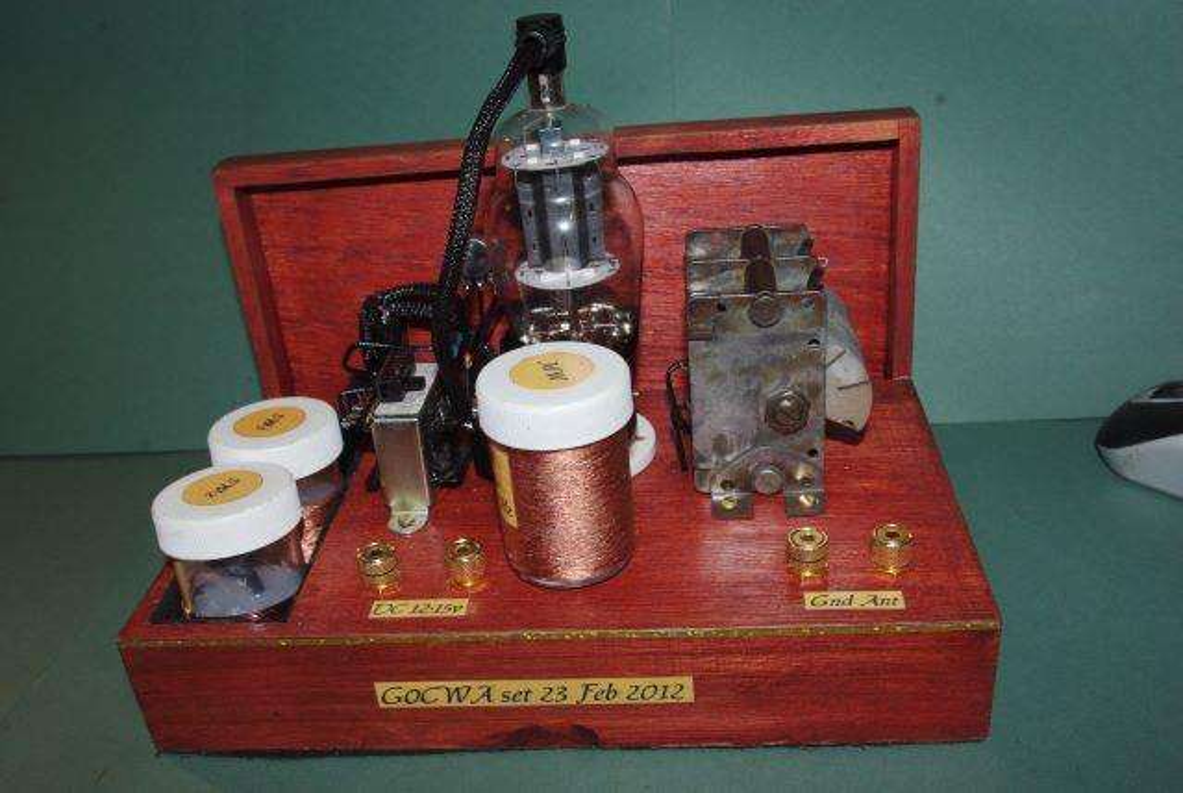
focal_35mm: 34
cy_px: 396
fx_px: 1119
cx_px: 592
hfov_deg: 55.7
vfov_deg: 39.0
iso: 200
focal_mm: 23
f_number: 11
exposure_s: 1/40
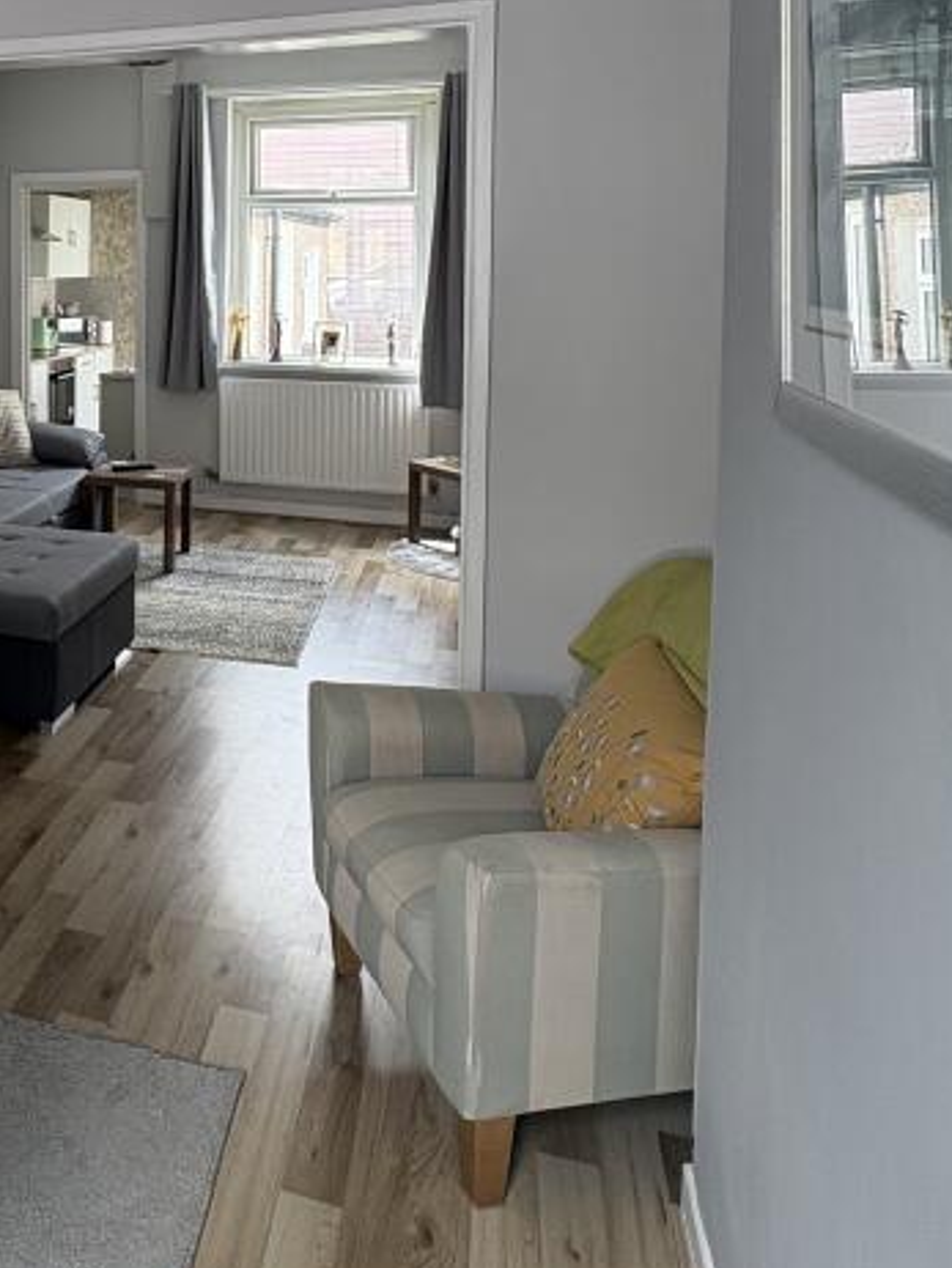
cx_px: 63
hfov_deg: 41.2
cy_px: 296
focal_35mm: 31
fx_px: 1136
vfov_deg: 55.2
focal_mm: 2.22
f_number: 2.2
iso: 80
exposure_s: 1/107
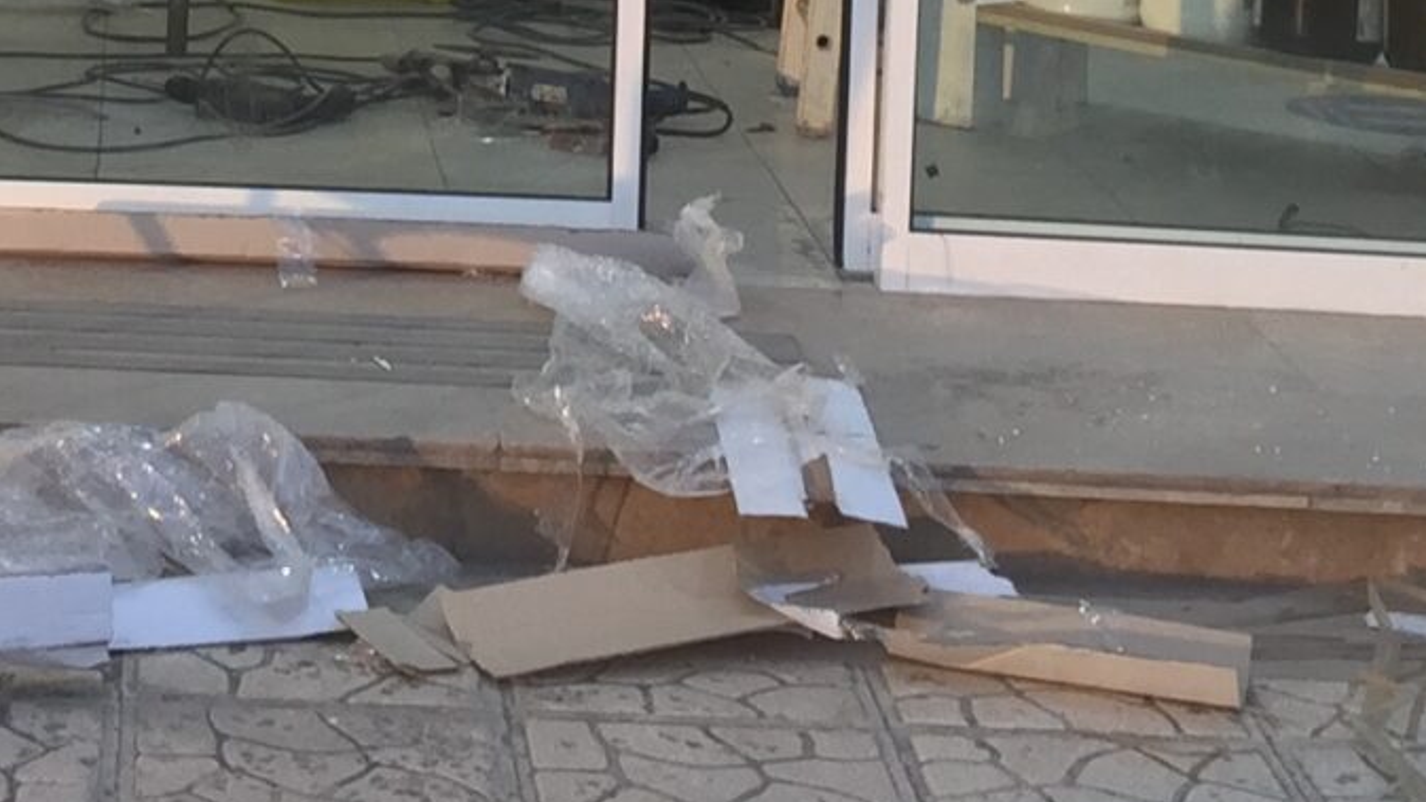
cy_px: -1202
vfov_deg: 9.0
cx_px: 334
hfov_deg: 17.7
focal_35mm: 120
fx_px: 4537
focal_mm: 4.15
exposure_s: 1/106
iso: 32
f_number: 2.2
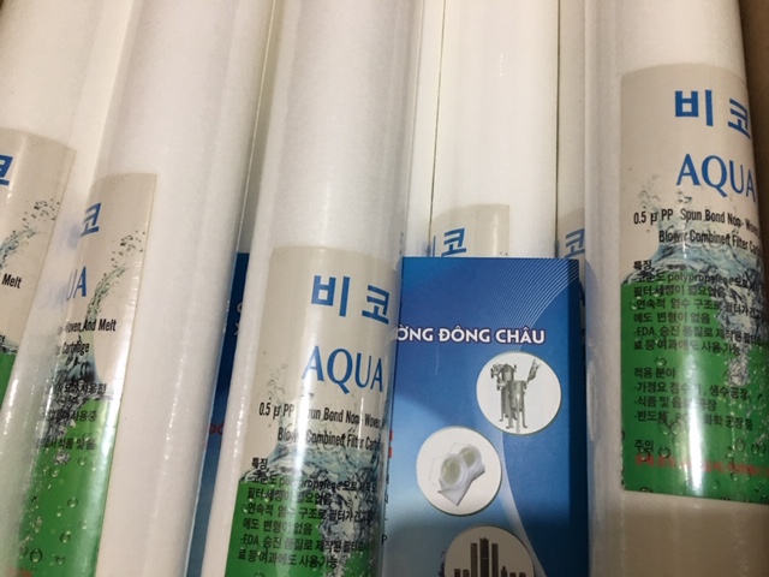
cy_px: 288
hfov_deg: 61.7
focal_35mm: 29
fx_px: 644
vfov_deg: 48.2
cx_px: 384
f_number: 2.2
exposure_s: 1/17
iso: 125
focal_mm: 4.15
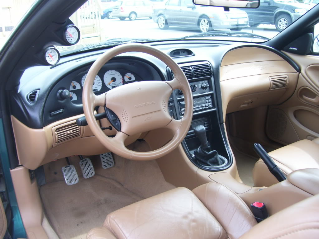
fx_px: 341
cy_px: 120
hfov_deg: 50.1
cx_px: 160
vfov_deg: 38.7
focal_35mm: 37
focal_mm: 6
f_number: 2.7
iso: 80
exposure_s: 1/125
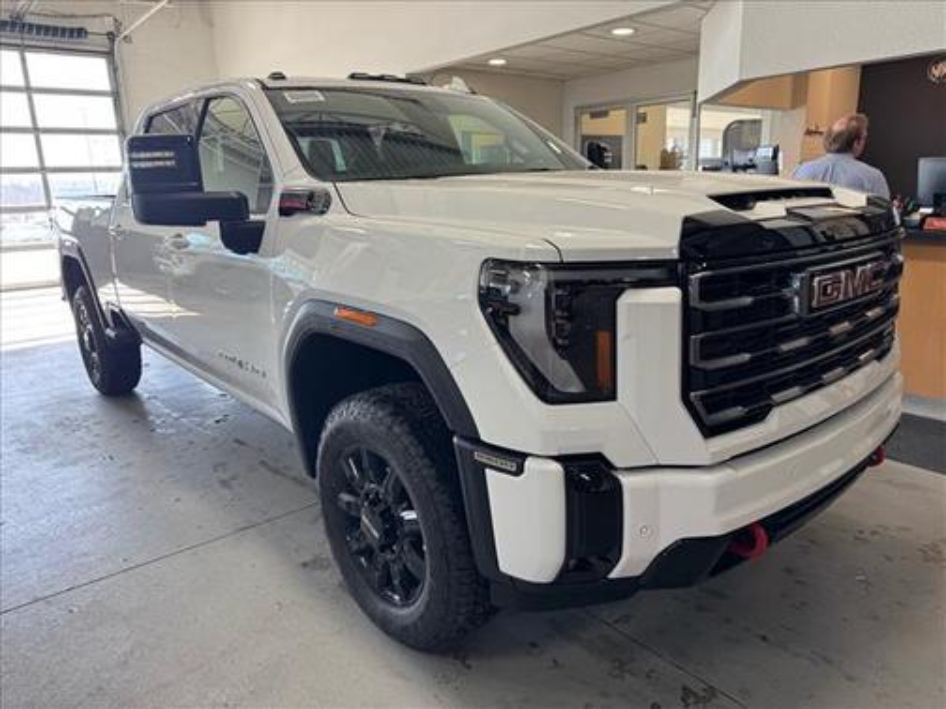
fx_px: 656
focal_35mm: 24
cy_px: 354
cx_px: 473
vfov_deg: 56.8
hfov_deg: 71.6
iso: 100
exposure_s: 1/120
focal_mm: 6.76
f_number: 1.78
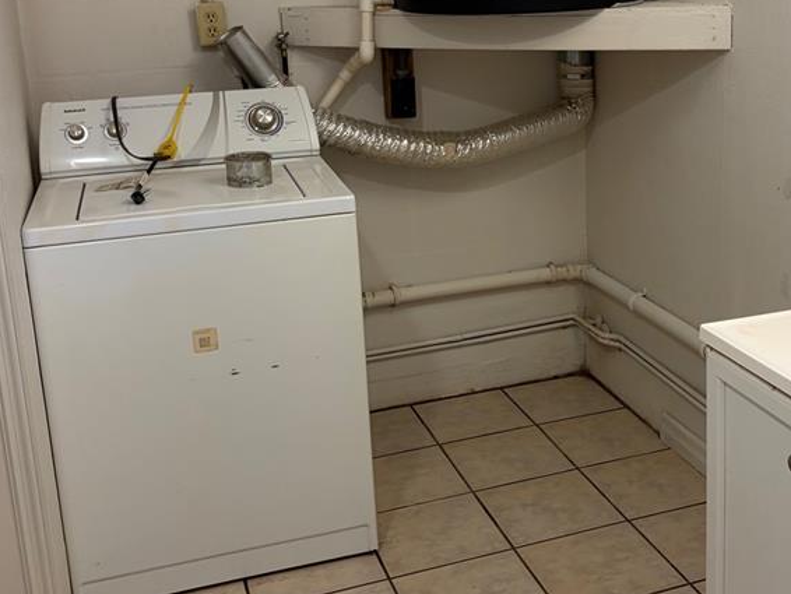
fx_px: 1074
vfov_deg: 30.7
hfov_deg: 39.9
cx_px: 534
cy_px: 214
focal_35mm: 47
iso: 80
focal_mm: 5.96
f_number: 1.6
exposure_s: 1/60
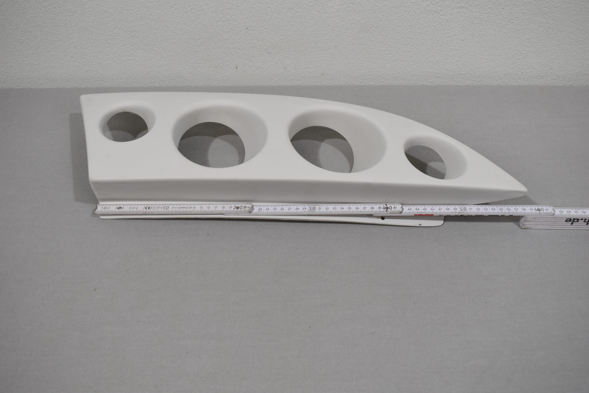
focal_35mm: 39
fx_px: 638
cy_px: 196
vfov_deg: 34.2
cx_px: 294
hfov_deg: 49.6
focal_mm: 26
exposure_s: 1/125
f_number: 5.6
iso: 360
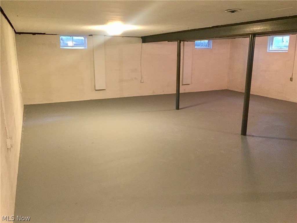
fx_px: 249
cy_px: 112
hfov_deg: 61.7
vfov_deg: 48.2
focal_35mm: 29
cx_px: 148
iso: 250
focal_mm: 4.15
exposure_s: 1/15
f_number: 2.2
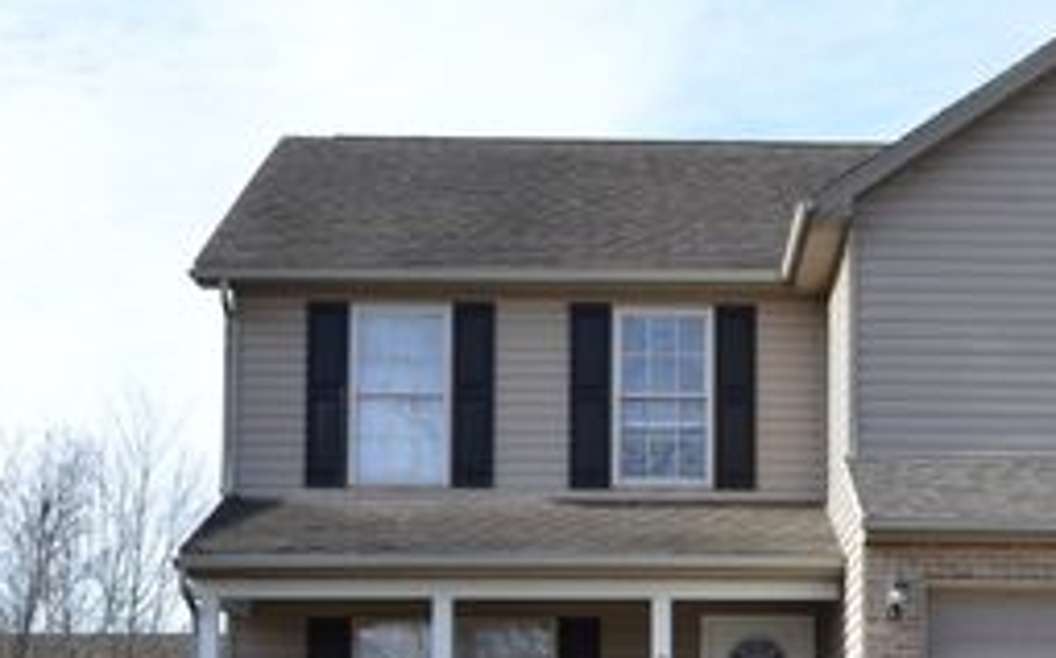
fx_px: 2416
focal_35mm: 84
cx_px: 783
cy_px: 577
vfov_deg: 15.4
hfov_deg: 24.4
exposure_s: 1/200
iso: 100
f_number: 7.1
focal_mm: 28
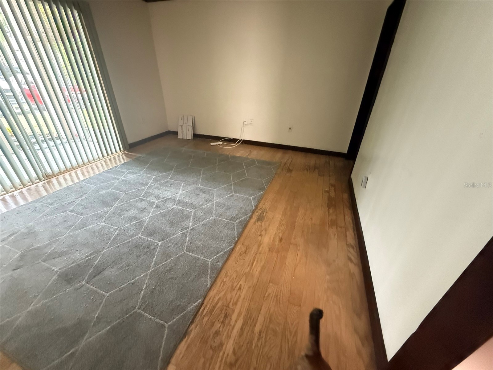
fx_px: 199
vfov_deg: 85.7
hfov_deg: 102.1
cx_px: 246
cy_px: 185
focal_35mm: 14
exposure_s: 1/54
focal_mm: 2.22
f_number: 2.2
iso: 1600
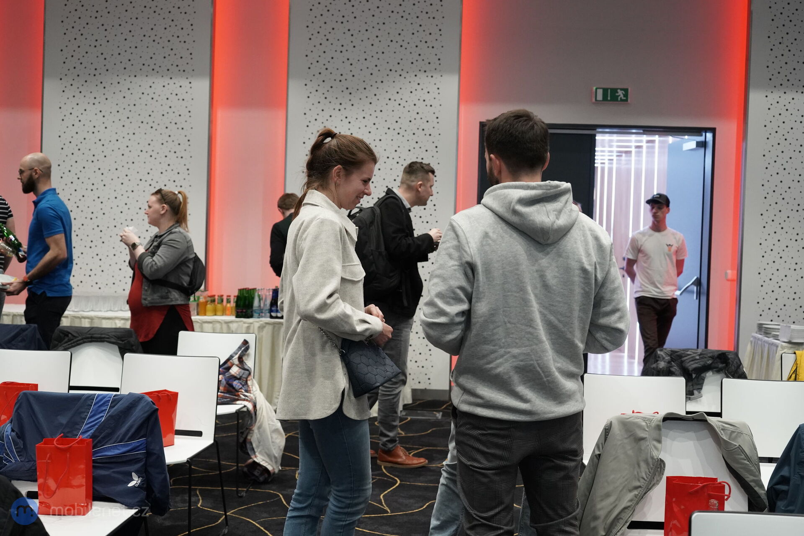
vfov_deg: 32.6
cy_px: 268
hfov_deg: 47.4
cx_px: 402
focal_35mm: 41
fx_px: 916
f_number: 4
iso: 5000
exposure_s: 1/160
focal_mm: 41
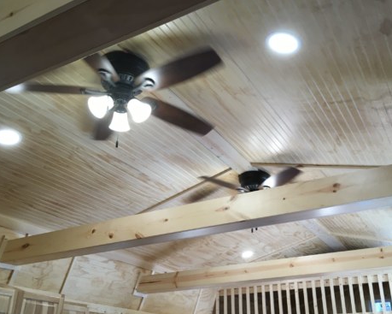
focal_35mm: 37
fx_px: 429
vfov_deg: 40.0
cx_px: 220
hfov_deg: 49.0
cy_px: 178
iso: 25
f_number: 2.2
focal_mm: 4.15
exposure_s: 1/30
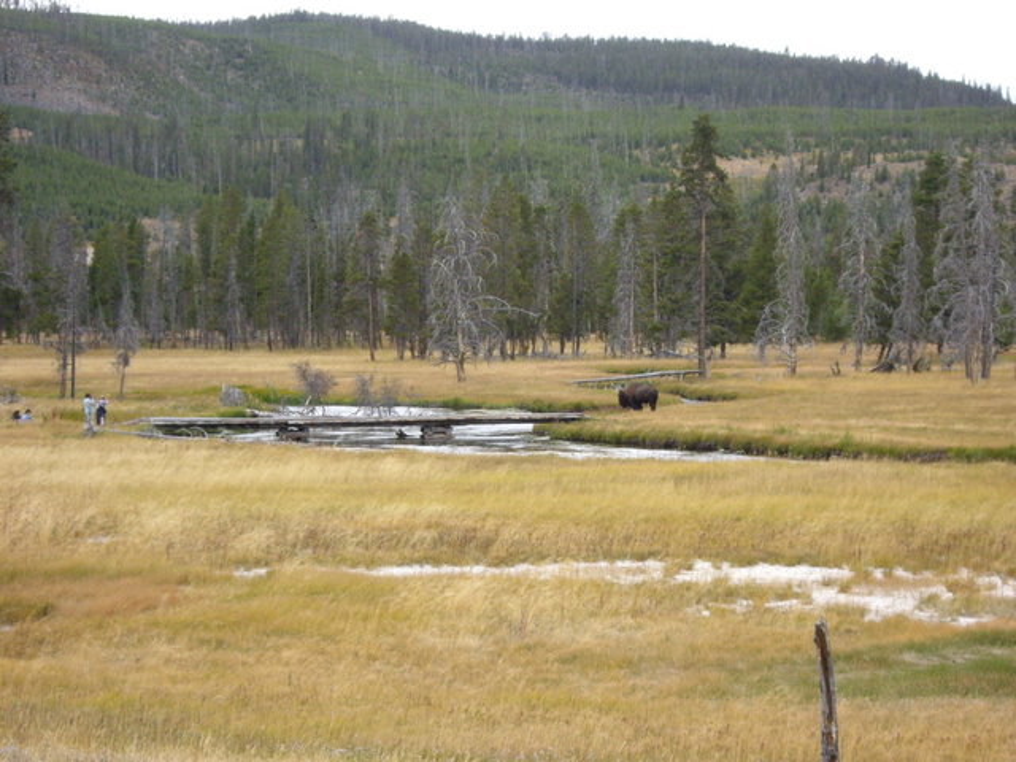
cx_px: 508
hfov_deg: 17.3
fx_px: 3346
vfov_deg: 13.0
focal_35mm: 114
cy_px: 381
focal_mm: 18.6
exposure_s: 1/250
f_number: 5.2
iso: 200
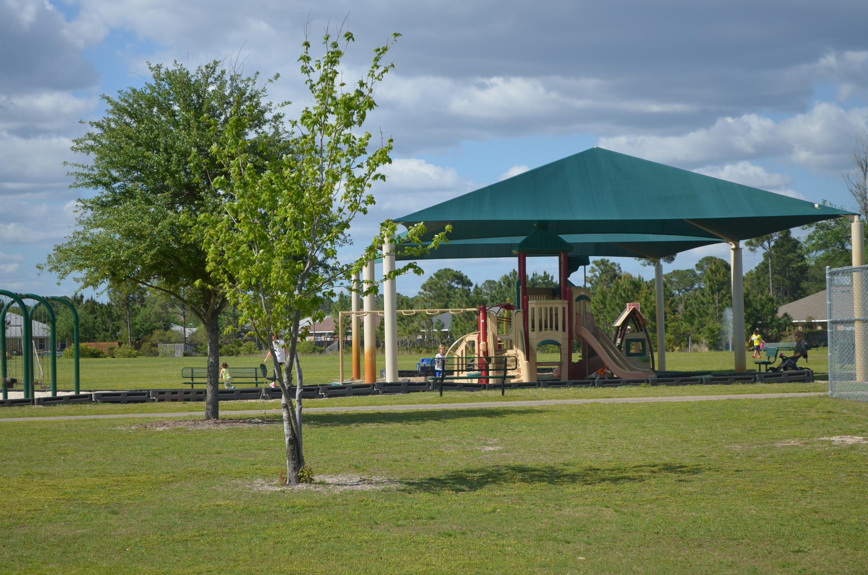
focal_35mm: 82
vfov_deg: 16.5
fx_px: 1985
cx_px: 434
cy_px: 288
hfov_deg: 24.7
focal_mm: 55
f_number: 5.6
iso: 200
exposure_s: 1/1000
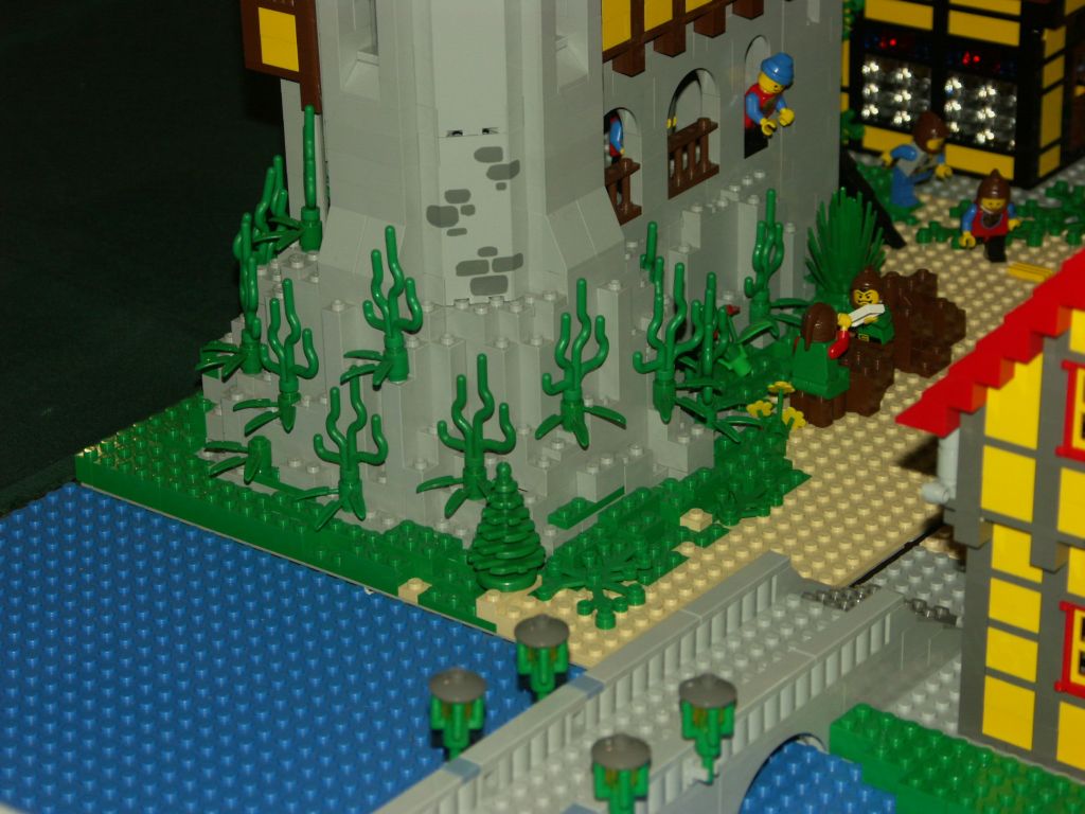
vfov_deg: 14.1
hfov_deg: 18.7
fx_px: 3291
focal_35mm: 105
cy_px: 407
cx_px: 542
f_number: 3.5
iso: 200
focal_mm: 26.76
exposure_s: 1/100
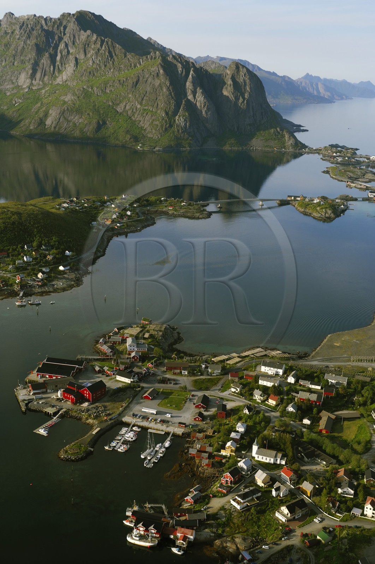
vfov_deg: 46.5
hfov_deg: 31.8
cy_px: 282
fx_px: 658
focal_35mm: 42
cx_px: 188
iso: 100
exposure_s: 1/750
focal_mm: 28
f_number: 3.5
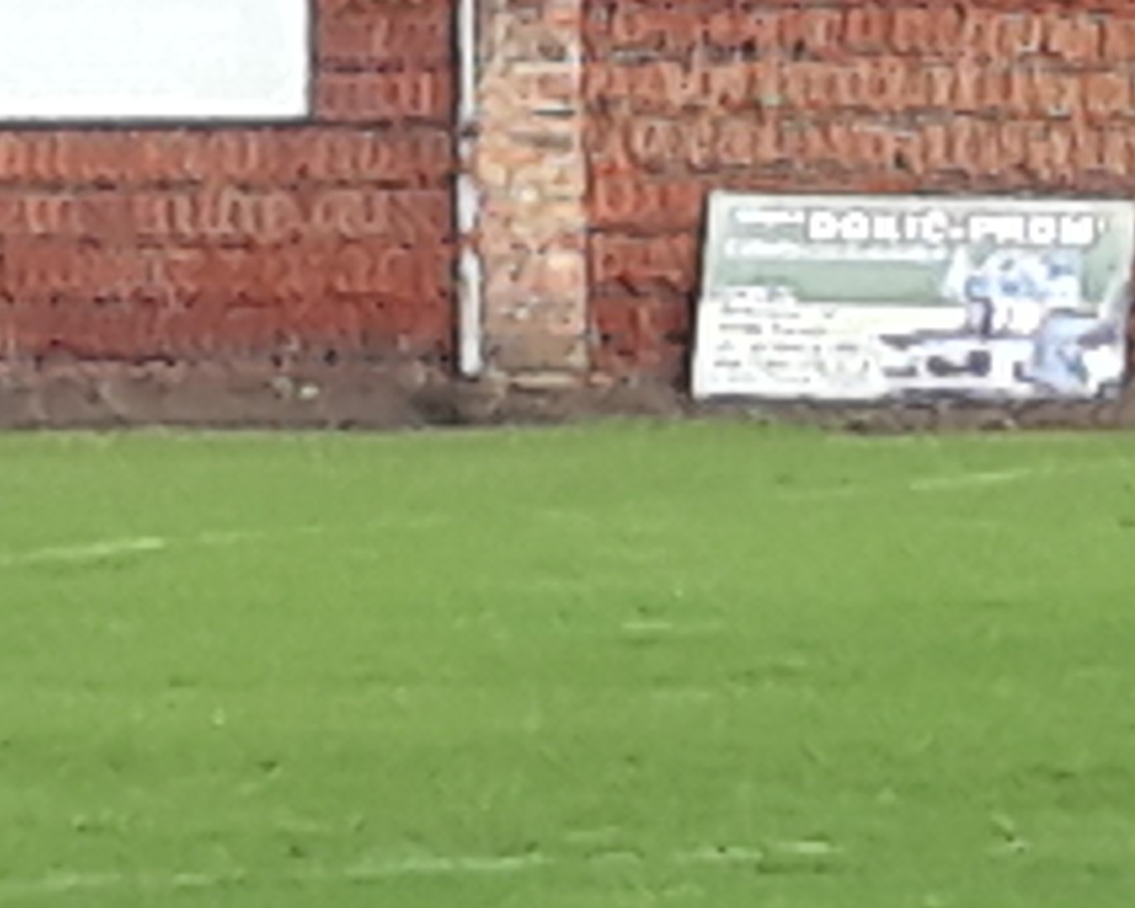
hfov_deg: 14.7
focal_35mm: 128
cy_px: 523
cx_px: 1244
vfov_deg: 12.1
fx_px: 4300
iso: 40
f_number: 1.7
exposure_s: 1/554
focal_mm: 3.71
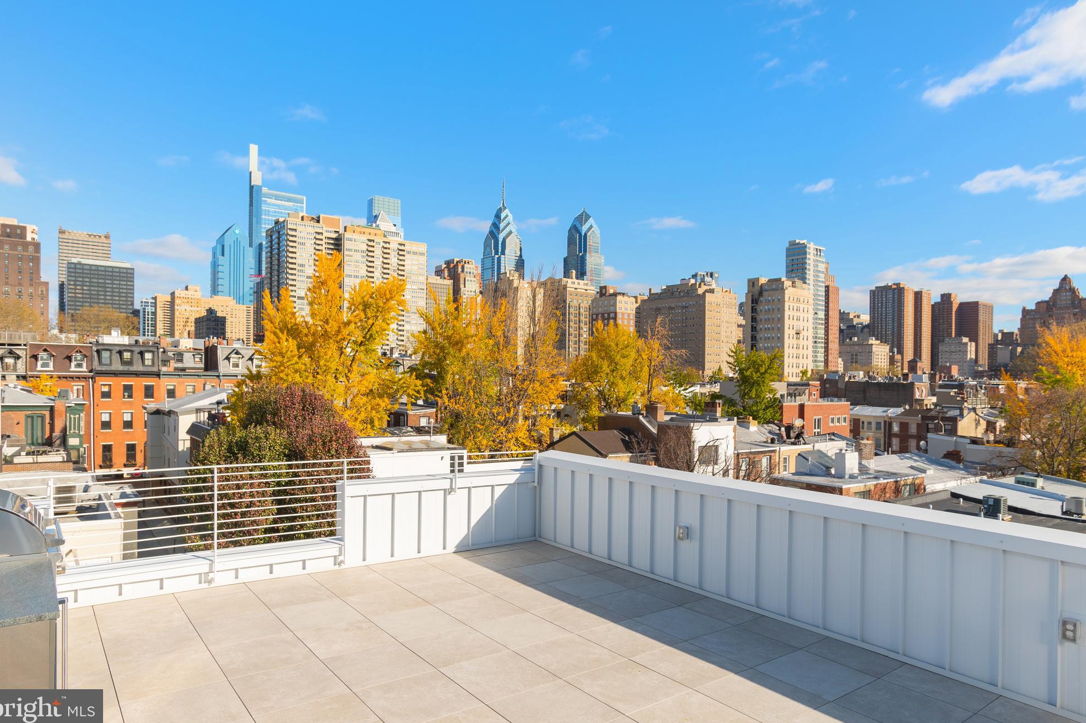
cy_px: 351
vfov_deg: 55.1
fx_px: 694
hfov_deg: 76.1
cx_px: 547
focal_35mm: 23
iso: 100
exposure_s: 1/320
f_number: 10
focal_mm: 22
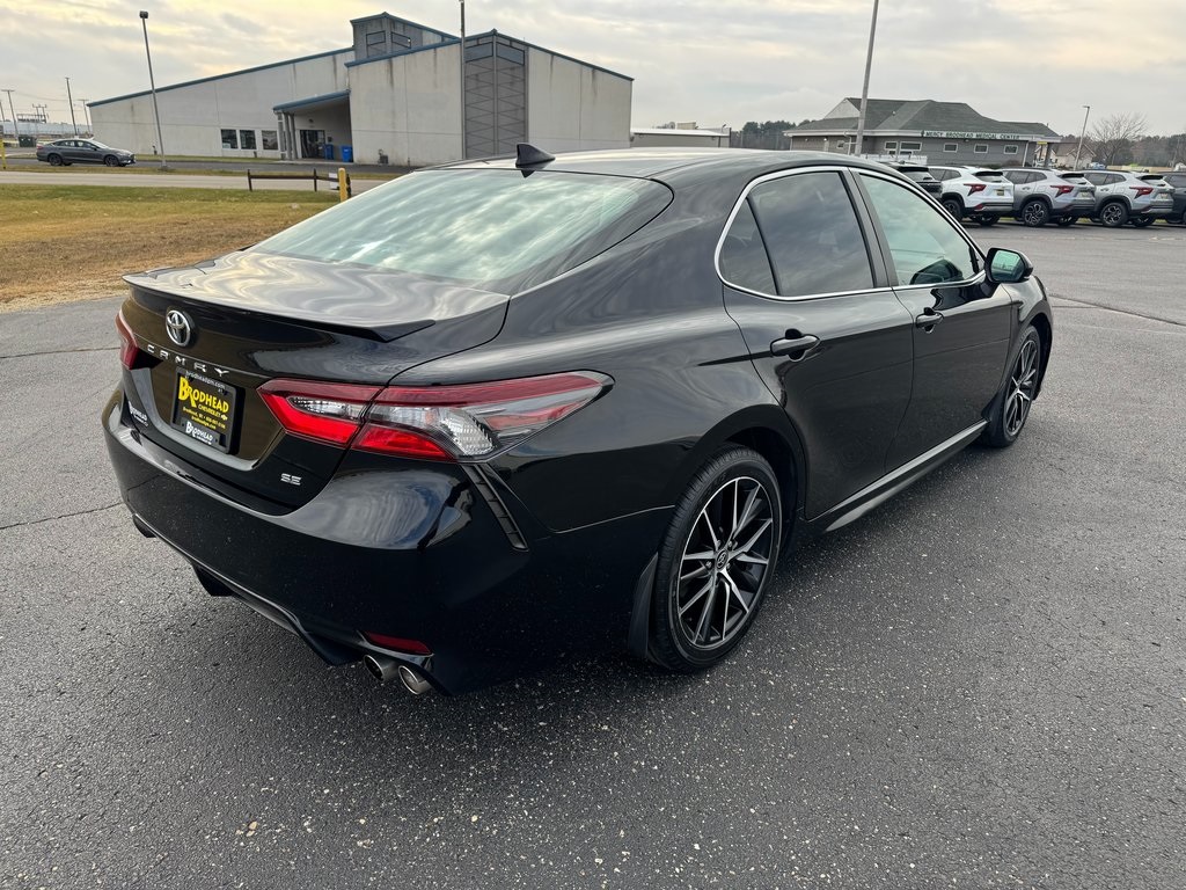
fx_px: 822
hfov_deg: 71.6
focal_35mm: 24
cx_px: 593
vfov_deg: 56.8
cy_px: 445
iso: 80
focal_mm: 6.76
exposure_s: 1/707
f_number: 1.78
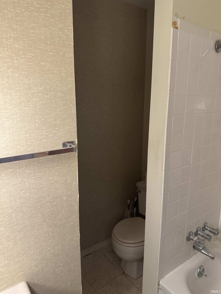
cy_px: 147
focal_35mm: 24
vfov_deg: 71.6
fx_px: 204
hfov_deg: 56.8
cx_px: 110
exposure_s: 1/40
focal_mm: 6.76
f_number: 1.78
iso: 640
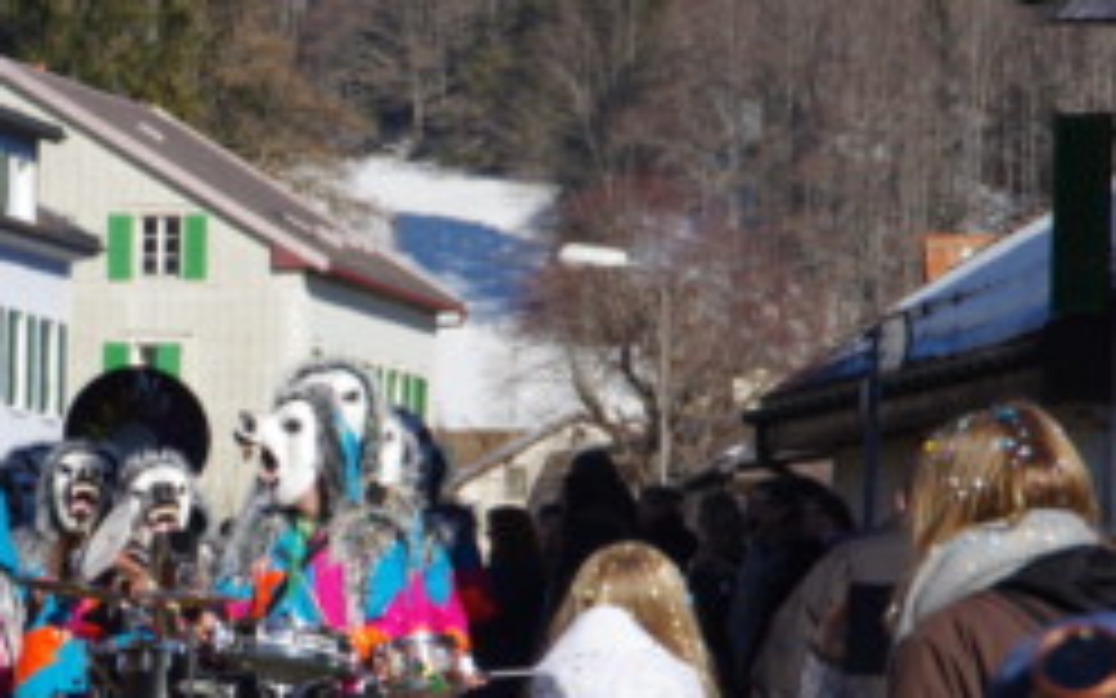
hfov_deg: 6.2
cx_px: 9
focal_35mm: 338
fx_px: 10280
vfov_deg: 3.9
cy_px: 457
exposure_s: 1/320
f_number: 13
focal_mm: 110
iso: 200
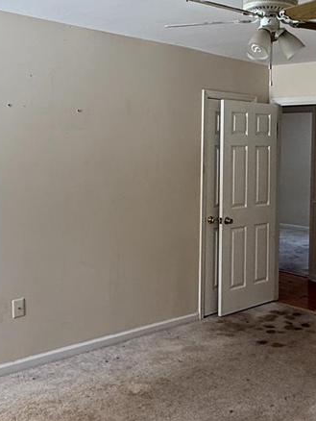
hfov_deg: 30.6
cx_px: 263
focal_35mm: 46
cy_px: 165
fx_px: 559
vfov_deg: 41.0
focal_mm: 2.22
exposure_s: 1/99
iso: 200
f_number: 2.2
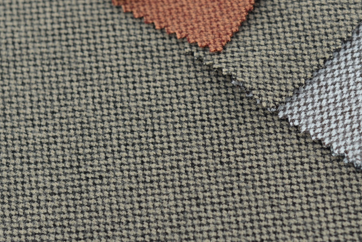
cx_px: 278
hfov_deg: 17.7
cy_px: 114
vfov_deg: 11.9
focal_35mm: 115
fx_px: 1157
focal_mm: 50
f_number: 3.5
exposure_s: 1/100
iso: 100
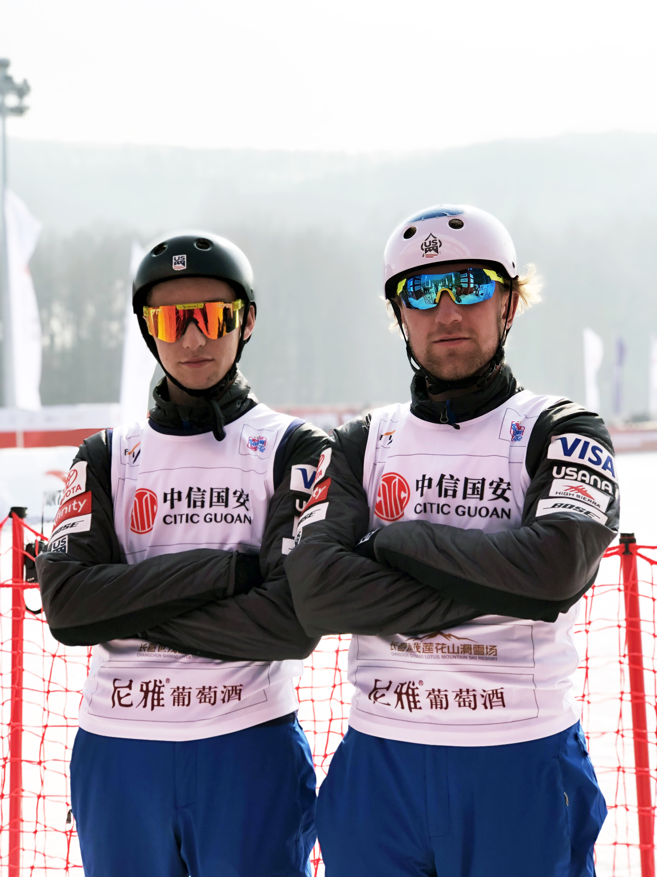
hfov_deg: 25.7
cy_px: 438
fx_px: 1442
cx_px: 328
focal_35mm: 57
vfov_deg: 33.8
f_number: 2.8
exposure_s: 1/1200
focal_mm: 6.6
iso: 20
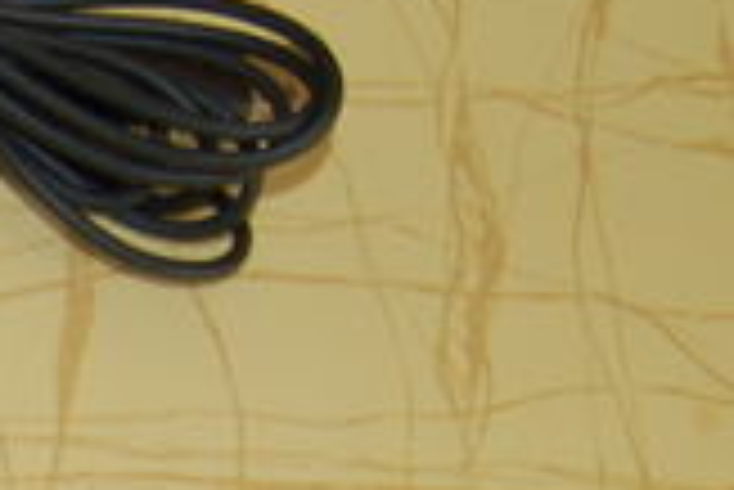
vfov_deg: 6.5
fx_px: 4122
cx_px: -1076
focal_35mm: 202
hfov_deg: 9.1
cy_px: 1176
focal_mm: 22
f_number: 3.8
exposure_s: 1/60
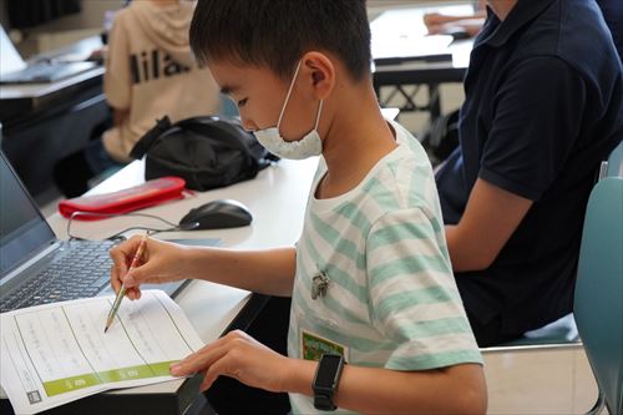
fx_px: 1401
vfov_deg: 16.8
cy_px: 208
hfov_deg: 25.1
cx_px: 312
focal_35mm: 81
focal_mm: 54
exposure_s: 1/160
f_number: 4.5
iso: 1250
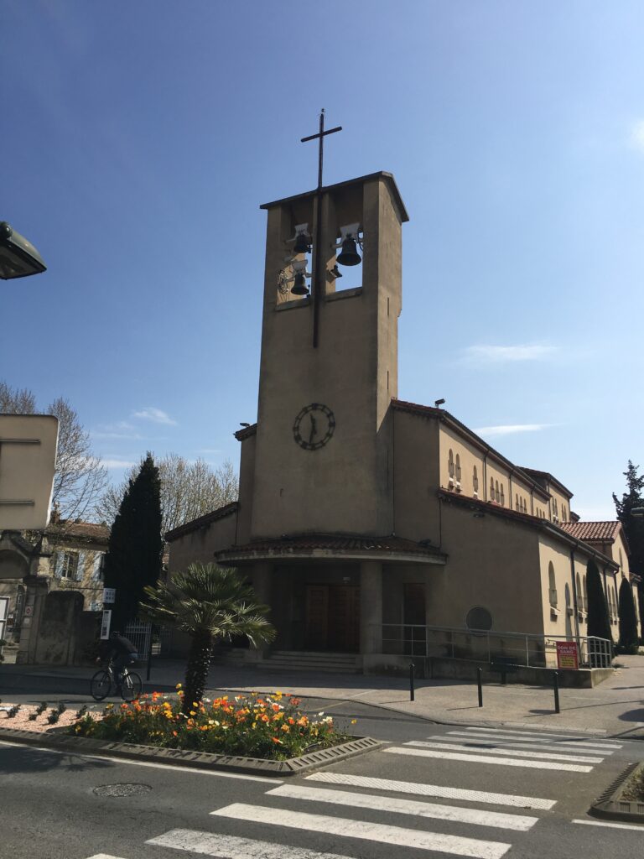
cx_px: 322
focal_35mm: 29
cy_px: 430
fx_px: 719
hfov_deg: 48.2
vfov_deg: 61.7
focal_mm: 4.15
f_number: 2.2
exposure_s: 1/2747
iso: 25
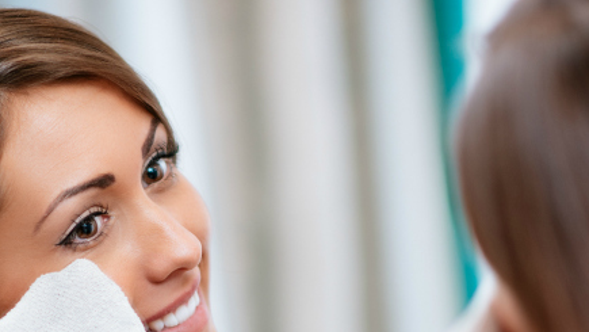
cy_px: 380
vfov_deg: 5.9
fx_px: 3203
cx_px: 256
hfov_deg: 10.5
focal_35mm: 205
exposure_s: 1/60
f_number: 1.8
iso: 200
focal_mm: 85
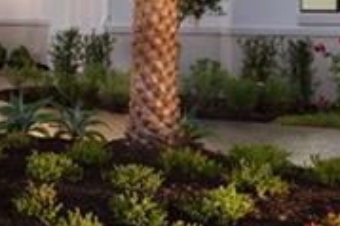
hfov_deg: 11.8
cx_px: -190
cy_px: -218
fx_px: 1566
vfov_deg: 7.9
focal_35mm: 166
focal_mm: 29
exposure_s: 1/1.67
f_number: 9
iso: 125
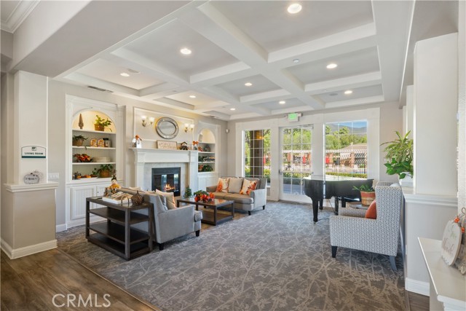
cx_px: 233
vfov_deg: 70.5
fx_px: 220
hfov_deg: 93.3
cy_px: 156
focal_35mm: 17
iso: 40
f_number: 22
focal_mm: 17
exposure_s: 15
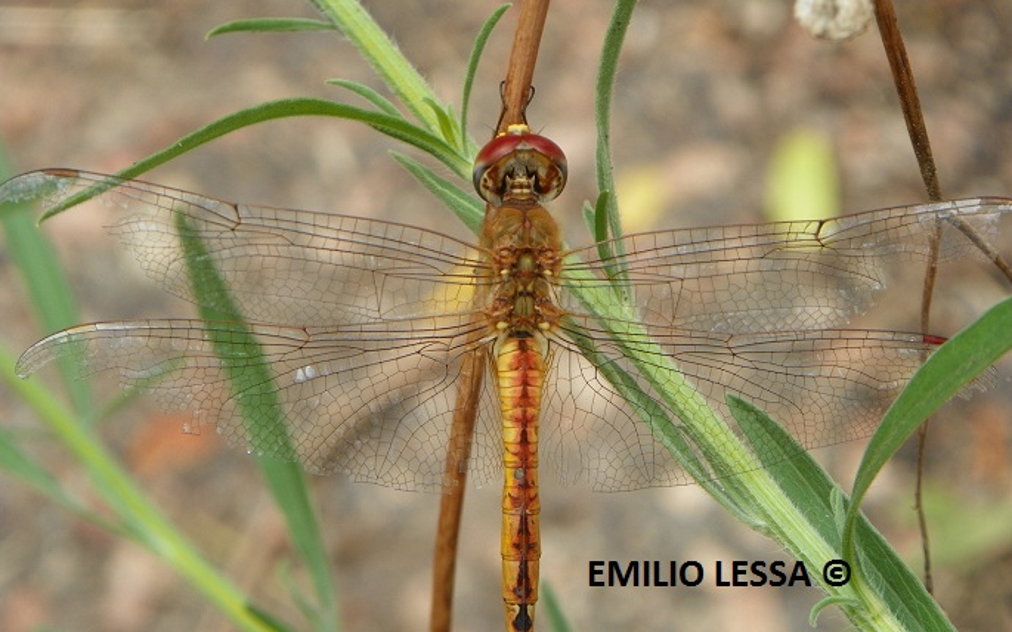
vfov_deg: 6.5
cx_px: 506
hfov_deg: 10.4
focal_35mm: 202
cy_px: 373
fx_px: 5571
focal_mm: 33.9
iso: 64
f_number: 4.5
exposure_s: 1/125
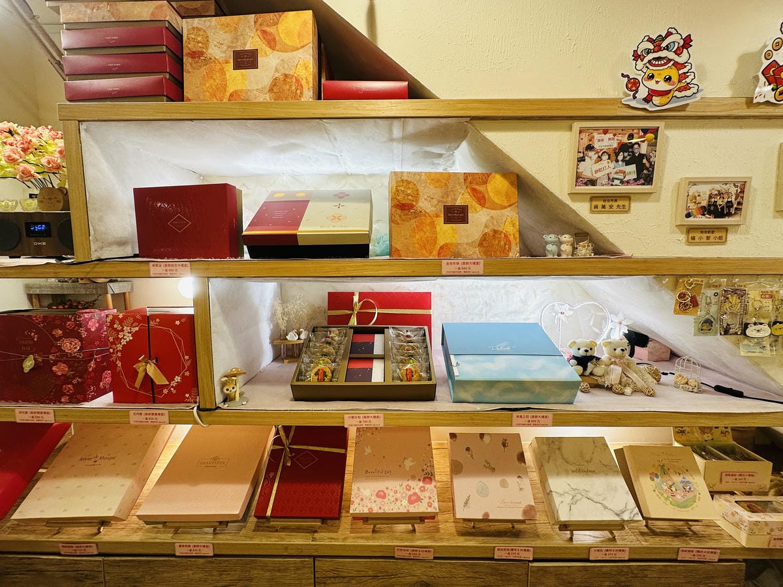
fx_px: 317
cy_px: 294
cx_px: 392
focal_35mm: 14
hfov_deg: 102.1
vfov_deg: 85.7
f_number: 2.2
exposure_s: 1/120
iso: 125
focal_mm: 2.22
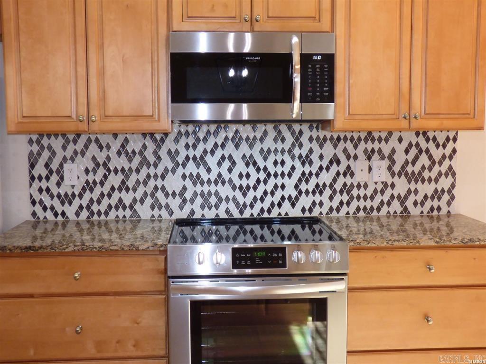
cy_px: 182
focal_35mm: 43
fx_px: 604
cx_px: 243
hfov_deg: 43.9
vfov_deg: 33.6
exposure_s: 1/60
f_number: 3.6
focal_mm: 7.37
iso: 500
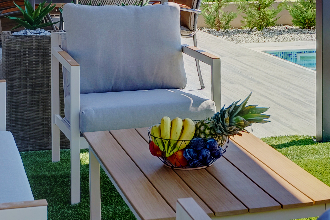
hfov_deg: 19.7
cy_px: -56
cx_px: 240
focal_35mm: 103
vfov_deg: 12.9
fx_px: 944
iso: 100
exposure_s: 1/400
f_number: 5.3
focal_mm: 26
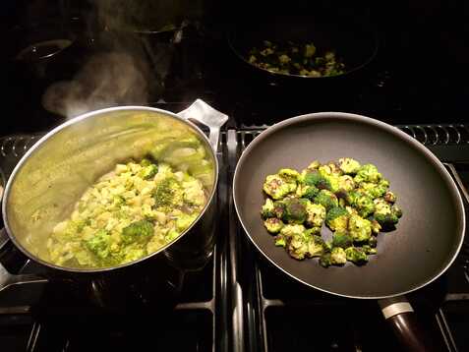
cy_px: 176
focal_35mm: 25
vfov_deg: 54.9
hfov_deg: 69.4
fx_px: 339
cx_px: 234
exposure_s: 1/100
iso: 160
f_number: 1.8
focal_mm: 4.69
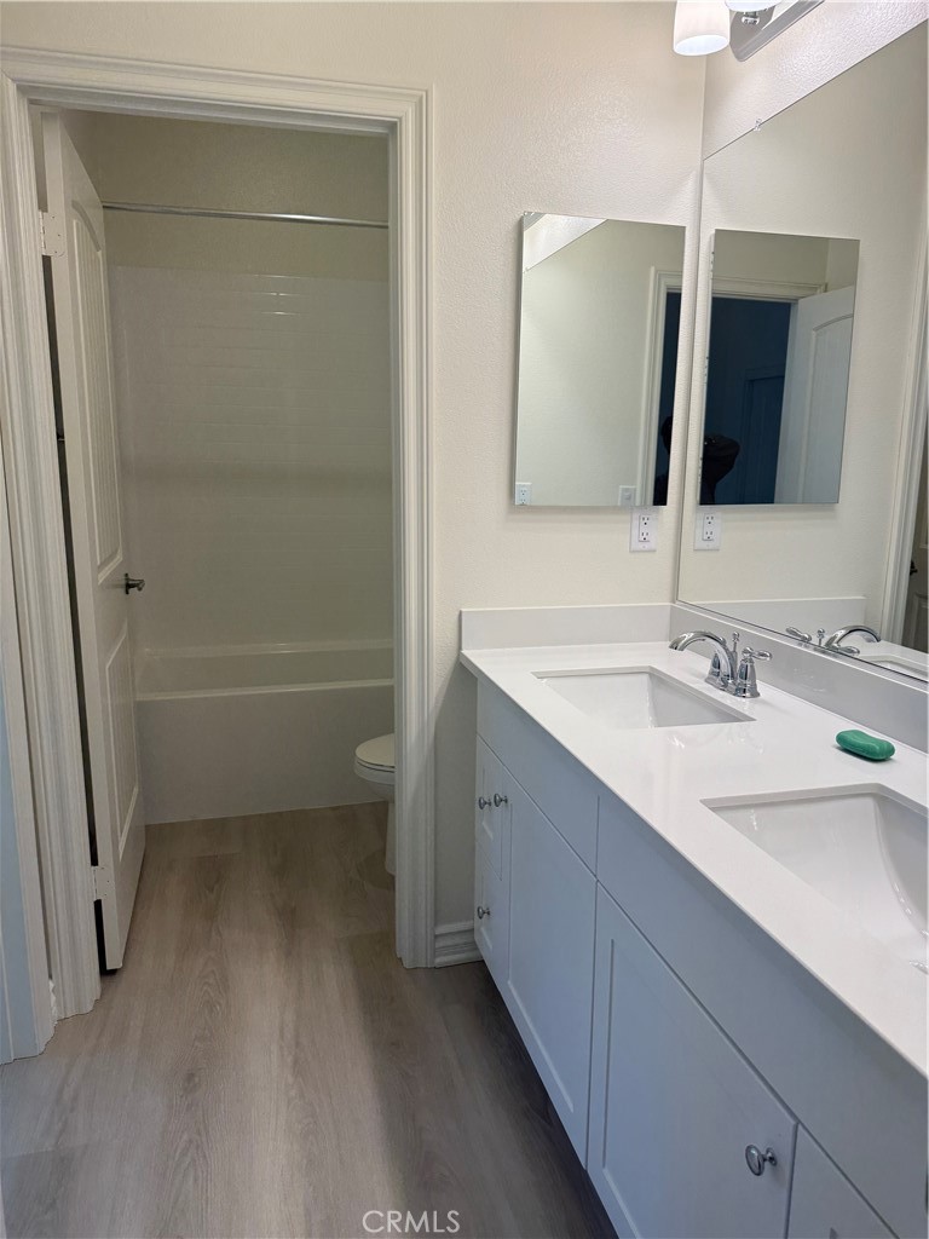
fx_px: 859
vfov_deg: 71.6
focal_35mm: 24
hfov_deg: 56.8
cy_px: 620
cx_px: 464
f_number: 1.78
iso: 64
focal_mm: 6.76
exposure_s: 1/203
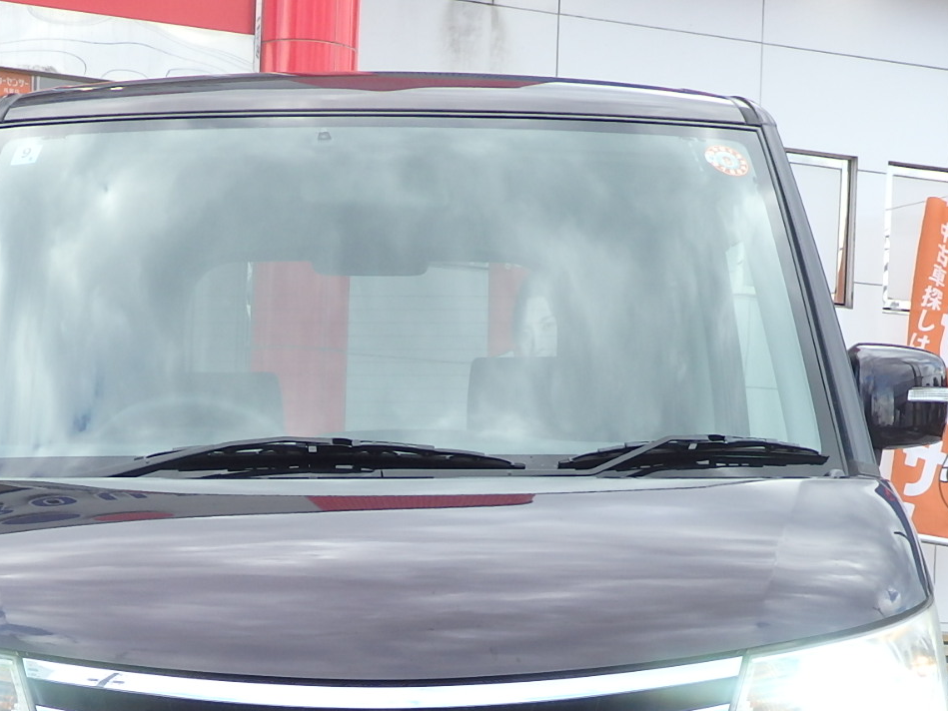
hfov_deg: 21.5
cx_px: 395
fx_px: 2492
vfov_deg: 16.0
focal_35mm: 91
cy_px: 671
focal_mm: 8
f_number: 3.8
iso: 125
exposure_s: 1/200
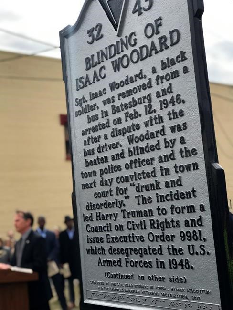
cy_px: 155
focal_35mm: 57
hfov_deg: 25.7
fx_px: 511
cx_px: 116
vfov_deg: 33.8
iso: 20
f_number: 2.8
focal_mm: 6.6
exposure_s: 1/997
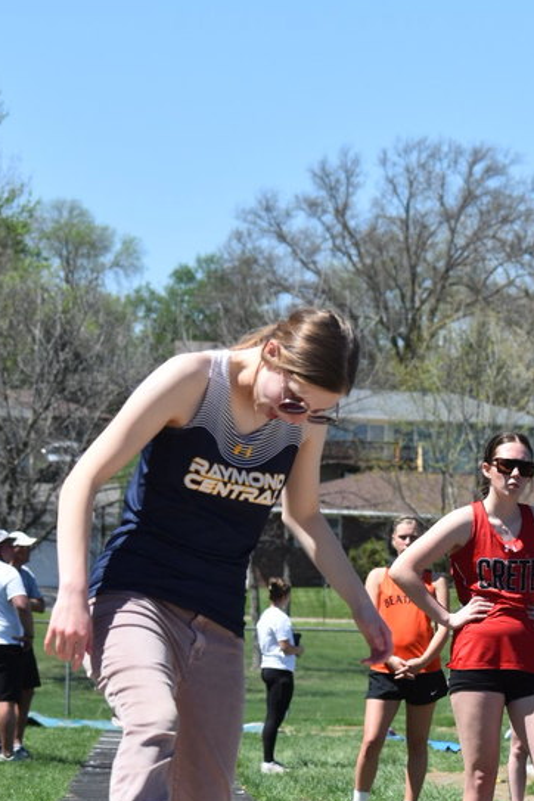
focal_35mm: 198
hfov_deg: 6.9
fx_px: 4405
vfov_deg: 10.4
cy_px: 572
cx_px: 237
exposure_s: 1/1600
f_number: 6.3
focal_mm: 70
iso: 400
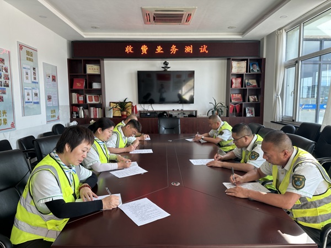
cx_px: 166
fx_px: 229
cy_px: 124
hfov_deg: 71.6
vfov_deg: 56.8
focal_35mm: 24
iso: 100
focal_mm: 6.86
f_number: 1.78
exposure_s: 1/114
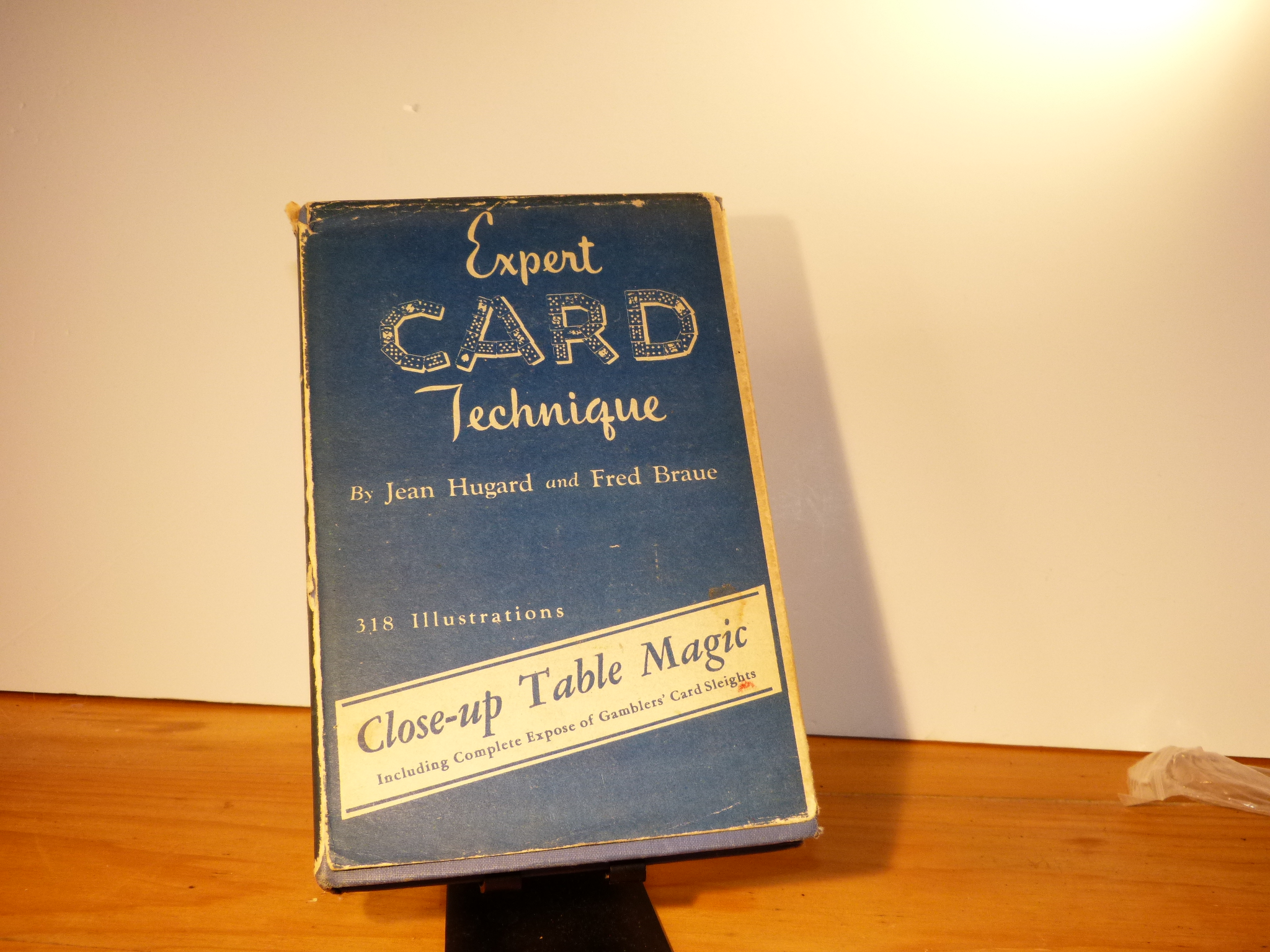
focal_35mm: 38
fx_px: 1394
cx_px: 635
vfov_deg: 37.7
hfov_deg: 49.0
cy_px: 476
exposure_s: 1/60
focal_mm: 6.8
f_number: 3.1
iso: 200
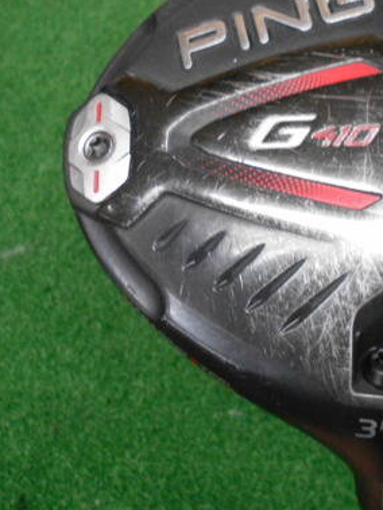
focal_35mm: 44
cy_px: 209
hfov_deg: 32.5
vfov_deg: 42.8
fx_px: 648
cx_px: 267
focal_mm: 4.6
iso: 400
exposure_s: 1/30
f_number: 3.2
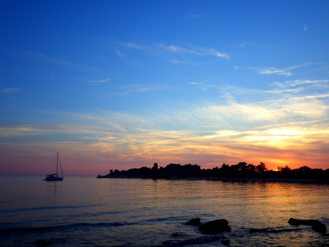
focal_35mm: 31
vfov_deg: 45.4
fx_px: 295
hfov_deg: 58.4
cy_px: 124
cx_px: 164
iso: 125
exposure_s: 1/500
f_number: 3.1
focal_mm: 5.5
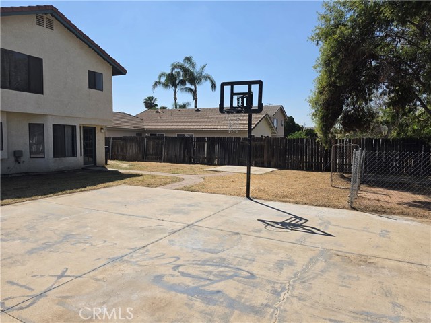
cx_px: 216
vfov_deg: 58.9
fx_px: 286
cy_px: 162
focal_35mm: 23
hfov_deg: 73.9
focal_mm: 6.5
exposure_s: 1/7939
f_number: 1.4
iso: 40
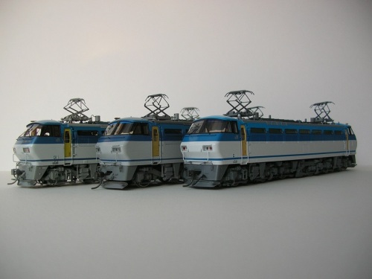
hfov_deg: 52.6
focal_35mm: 35
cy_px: 140
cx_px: 186
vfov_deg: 40.7
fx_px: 376
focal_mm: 5.8
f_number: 2.8
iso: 50
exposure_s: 1/88
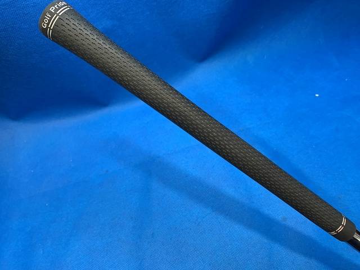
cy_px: 135
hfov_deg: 67.3
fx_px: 270
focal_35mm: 26
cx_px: 180
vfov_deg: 53.1
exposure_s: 1/60
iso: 125
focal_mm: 4.25
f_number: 1.8
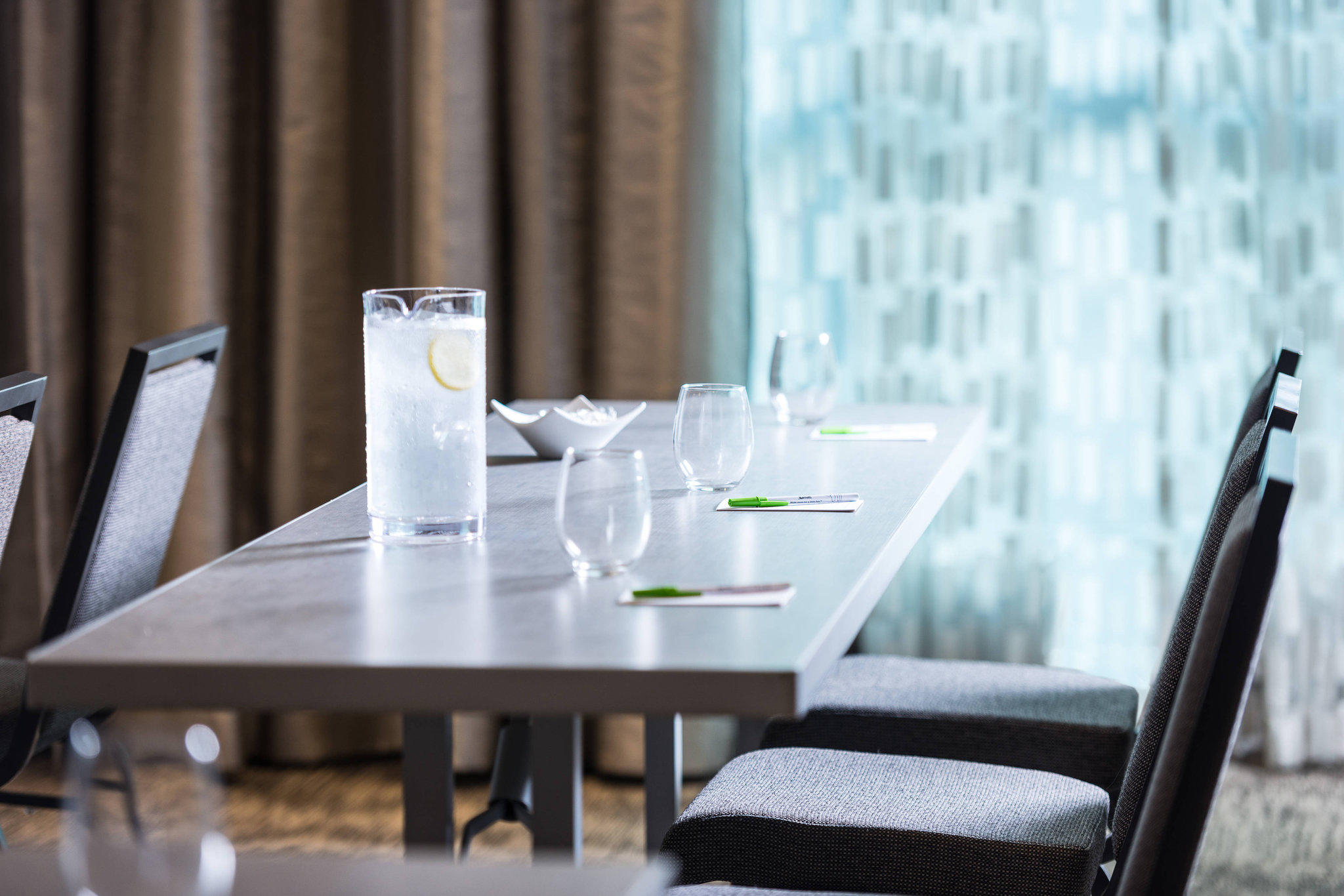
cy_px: 448
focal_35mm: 130
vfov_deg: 10.6
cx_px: 672
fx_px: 4854
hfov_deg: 15.8
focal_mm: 130
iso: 200
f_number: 5.6
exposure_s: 1/125
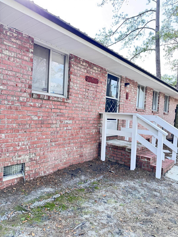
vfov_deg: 71.6
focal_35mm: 24
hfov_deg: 56.8
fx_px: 165
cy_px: 118
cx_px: 89
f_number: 1.78
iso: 80
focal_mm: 6.76
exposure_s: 1/172
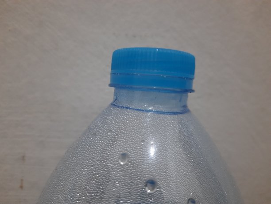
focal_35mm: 25
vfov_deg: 54.9
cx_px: 136
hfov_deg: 69.4
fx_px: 196
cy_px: 102
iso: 640
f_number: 2
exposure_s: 1/25
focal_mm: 4.6
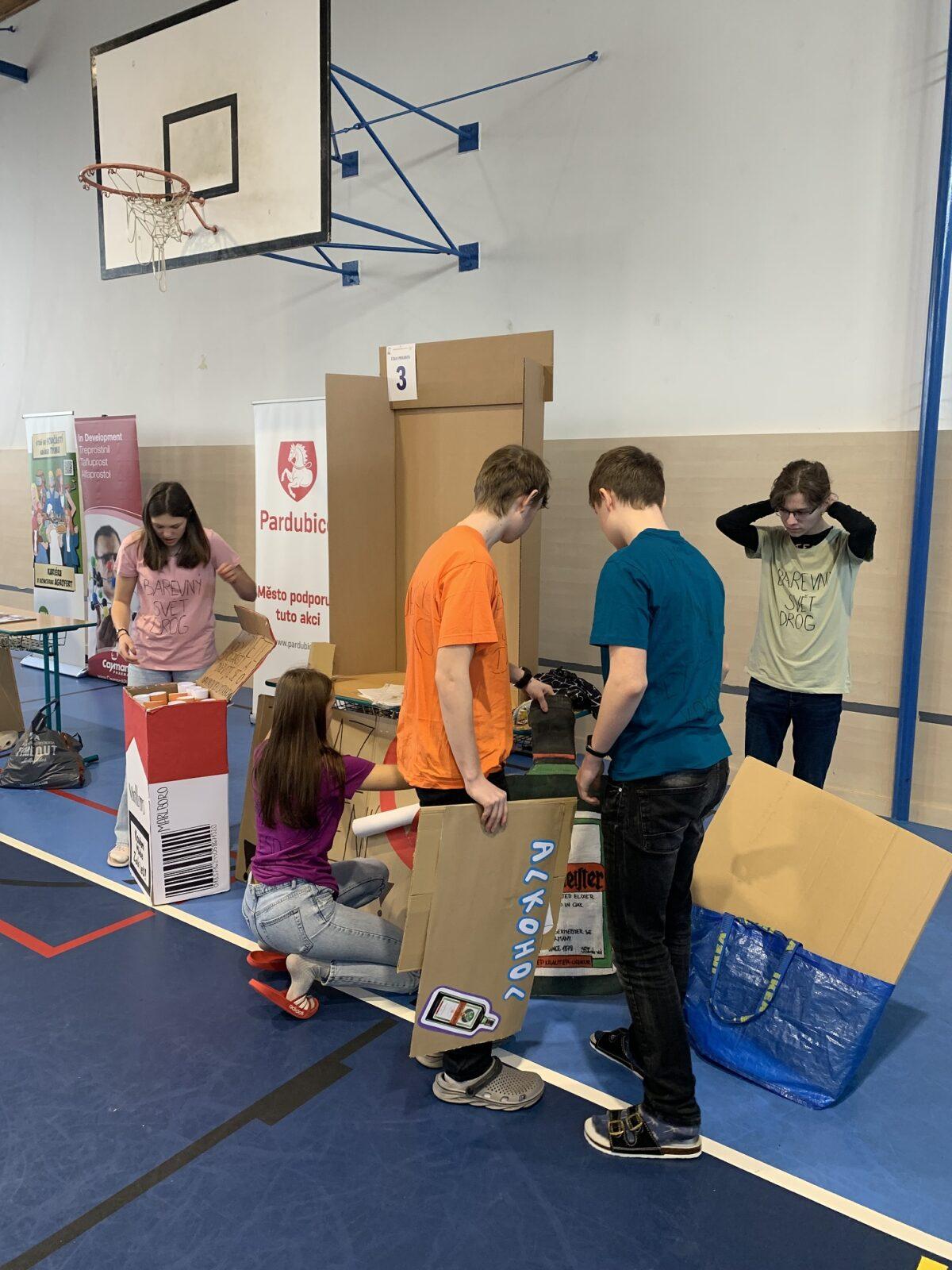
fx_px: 953
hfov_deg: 53.1
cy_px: 635
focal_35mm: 26
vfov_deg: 67.3
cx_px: 476
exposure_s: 1/62
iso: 100
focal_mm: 4.25
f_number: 1.8
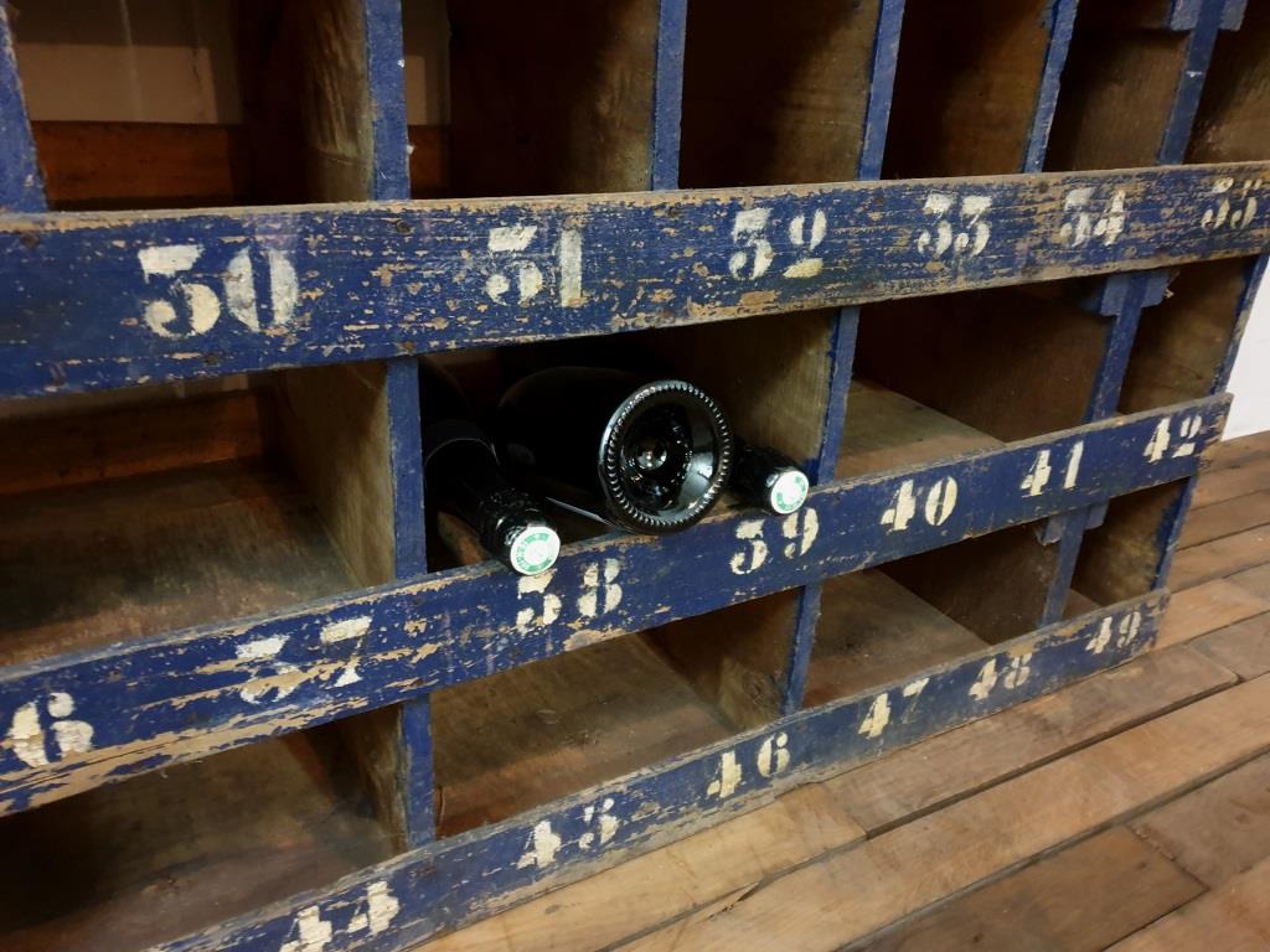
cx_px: 635
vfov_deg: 53.1
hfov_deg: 67.3
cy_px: 476
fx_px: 954
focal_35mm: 26
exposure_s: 1/10
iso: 400
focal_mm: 4.3
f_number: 1.5
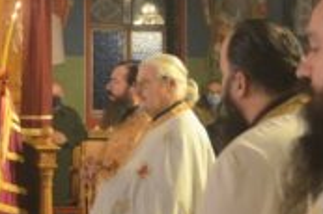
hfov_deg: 19.1
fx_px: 923
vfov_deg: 13.2
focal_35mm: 103
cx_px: -21
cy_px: 44
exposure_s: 1/40
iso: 1600
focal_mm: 17
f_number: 2.8
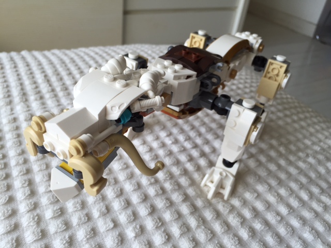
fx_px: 277
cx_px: 166
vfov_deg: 48.2
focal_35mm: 29
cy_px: 124
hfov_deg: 61.7
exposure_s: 1/127
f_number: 2.2
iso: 32
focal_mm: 4.15
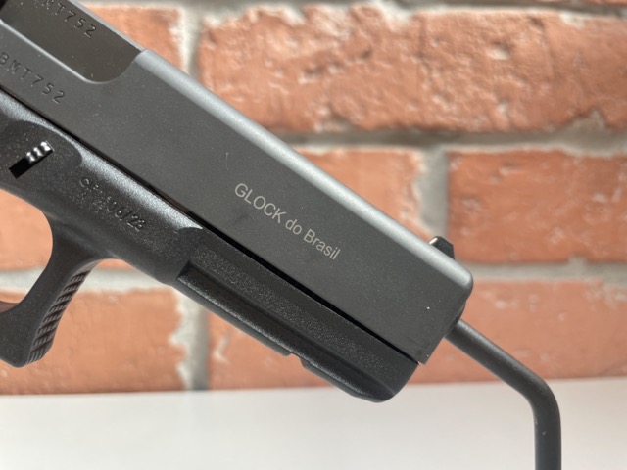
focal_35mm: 26
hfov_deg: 67.3
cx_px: 314
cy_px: 235
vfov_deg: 53.1
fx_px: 471
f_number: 1.6
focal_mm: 4.2
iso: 80
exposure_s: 1/121
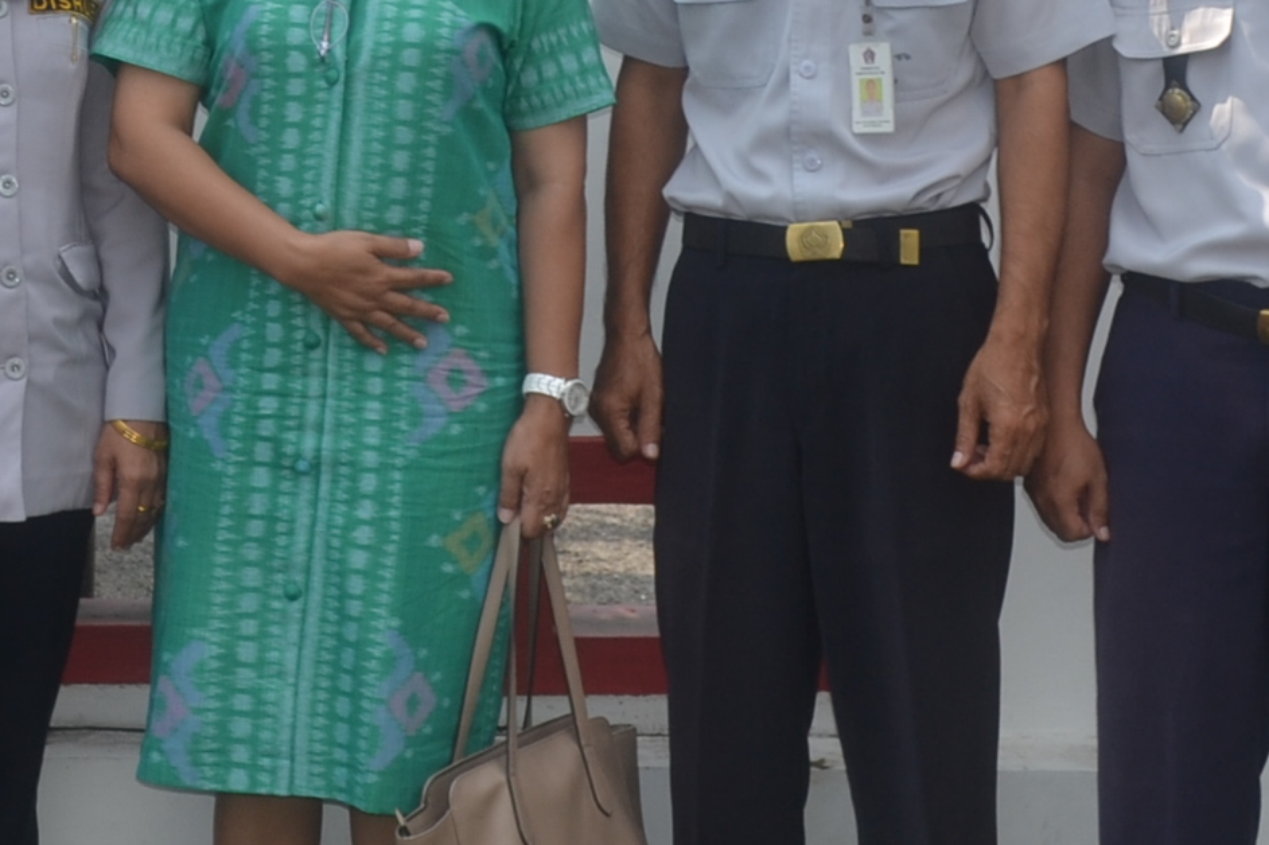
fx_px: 4264
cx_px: -8
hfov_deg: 16.6
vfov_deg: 11.1
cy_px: -187
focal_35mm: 121
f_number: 6.3
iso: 100
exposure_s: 1/200
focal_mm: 22
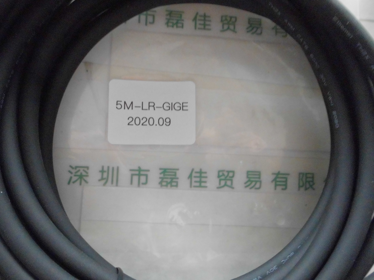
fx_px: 281
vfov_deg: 53.1
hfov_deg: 67.3
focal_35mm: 26
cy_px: 140
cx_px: 187
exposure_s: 1/15
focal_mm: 4.6
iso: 400
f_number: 3.2
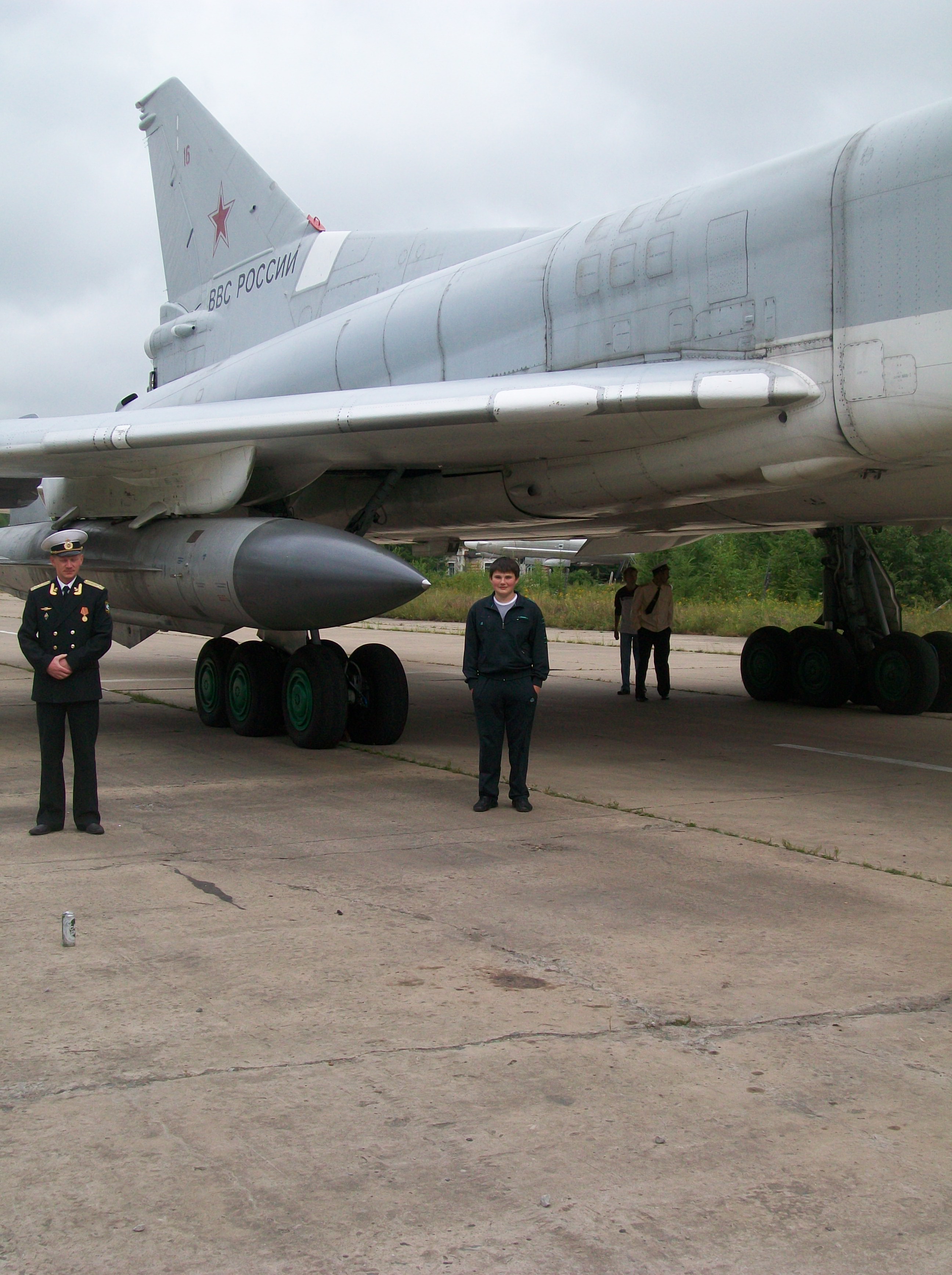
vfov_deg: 42.1
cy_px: 638
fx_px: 1655
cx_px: 476
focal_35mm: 45
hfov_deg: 32.1
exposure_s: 1/640
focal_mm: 7.6
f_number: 3
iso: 64
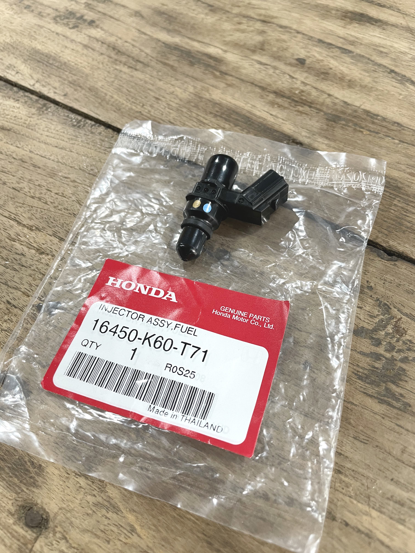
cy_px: 276
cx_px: 208
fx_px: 416
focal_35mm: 26
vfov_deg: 67.3
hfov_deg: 53.1
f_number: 1.6
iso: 160
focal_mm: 4.2
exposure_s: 1/50
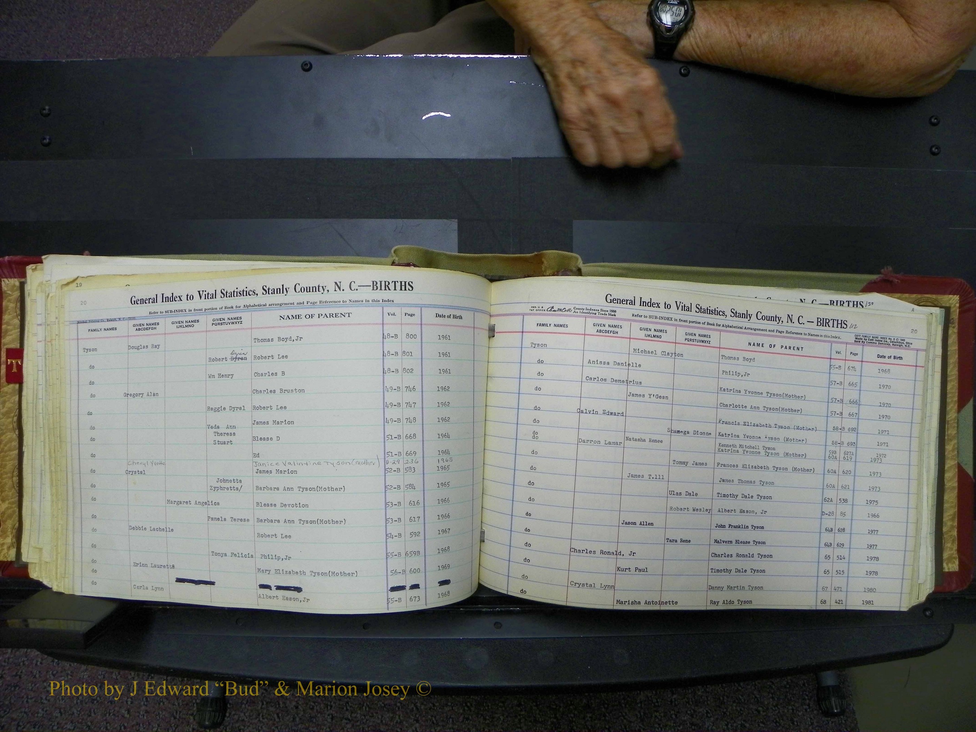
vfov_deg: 53.1
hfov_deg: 67.3
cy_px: 366
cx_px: 488
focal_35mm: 26
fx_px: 733
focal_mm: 4.6
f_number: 2.8
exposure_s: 1/30
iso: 100
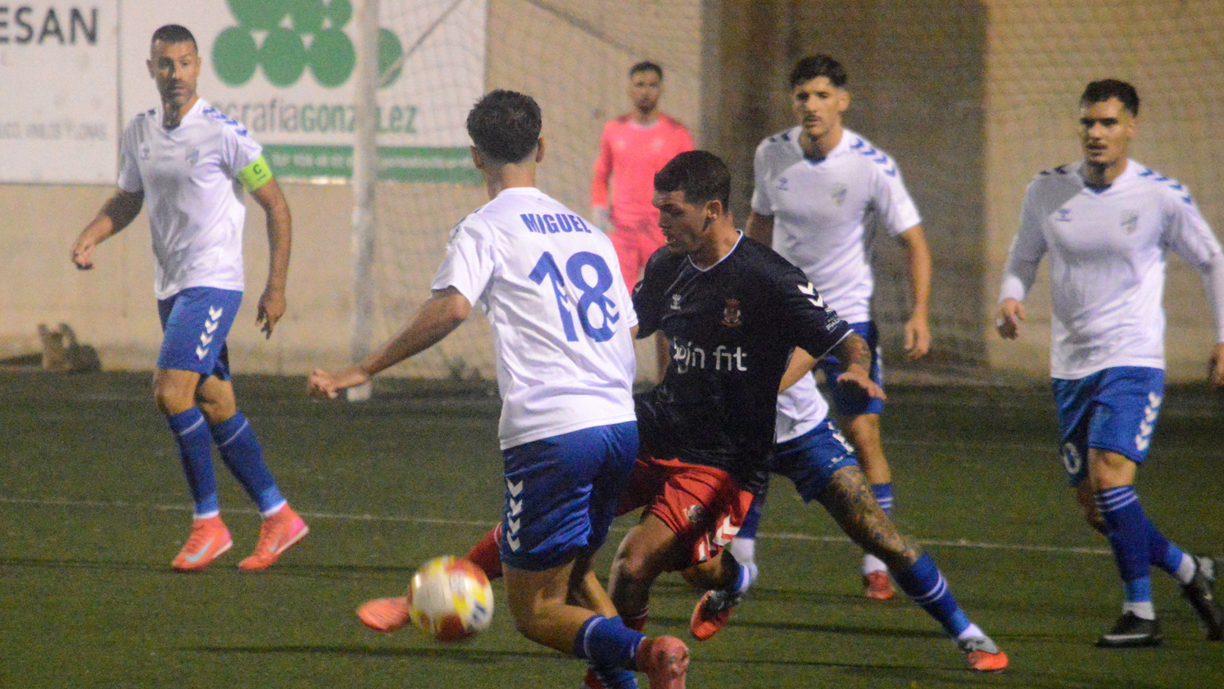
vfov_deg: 4.2
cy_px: 389
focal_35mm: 292
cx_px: 610
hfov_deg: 7.4
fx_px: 9463
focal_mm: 185
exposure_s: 1/250
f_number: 6.3
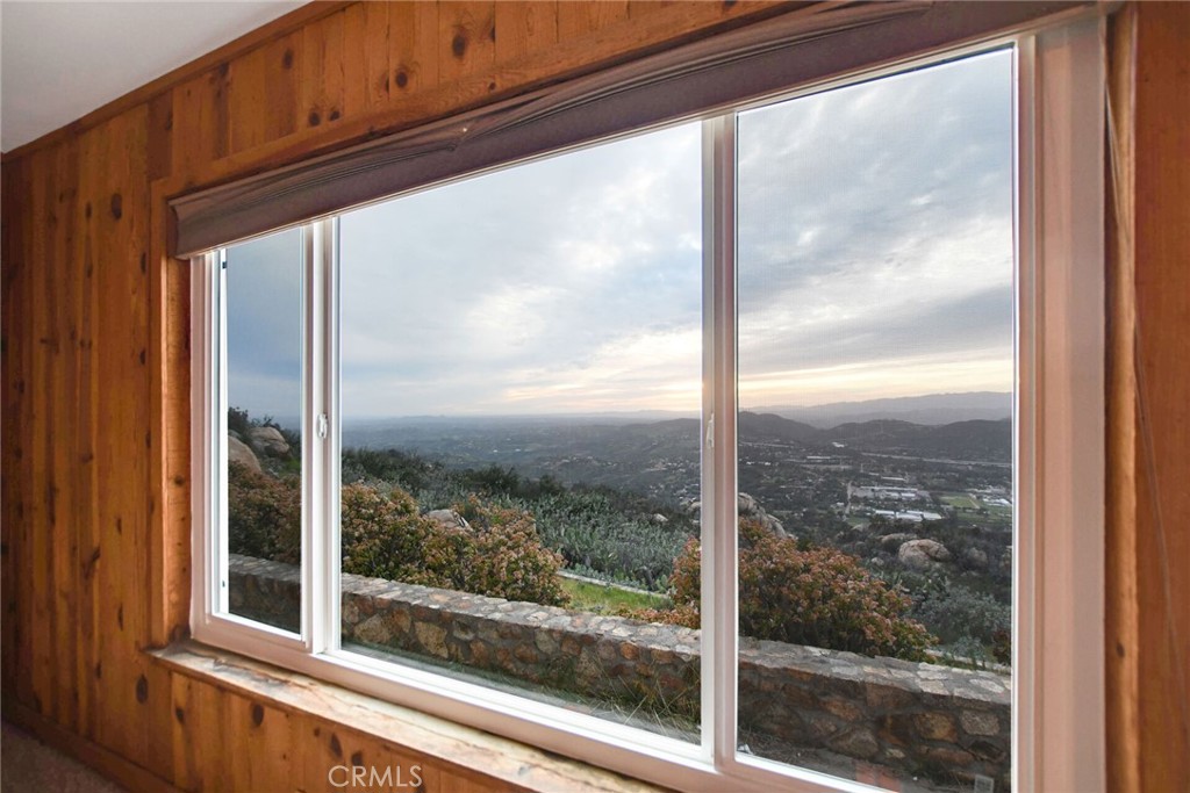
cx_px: 595
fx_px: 496
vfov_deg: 77.3
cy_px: 396
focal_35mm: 15
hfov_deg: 100.4
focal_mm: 10
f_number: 6.3
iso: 800
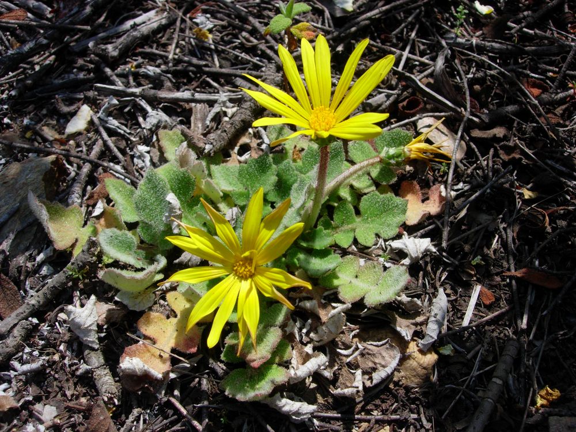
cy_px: 216
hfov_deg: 49.0
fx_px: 632
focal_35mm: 38
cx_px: 288
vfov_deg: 37.7
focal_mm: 7.8
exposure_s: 1/724
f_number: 4.8
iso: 64
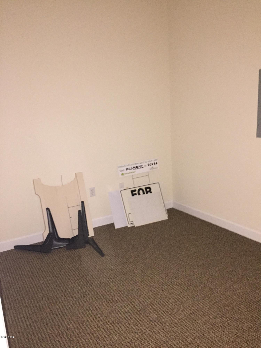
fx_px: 292
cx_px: 130
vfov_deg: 61.7
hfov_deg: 48.2
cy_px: 174
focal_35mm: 29
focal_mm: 4.15
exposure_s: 1/16
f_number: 2.2
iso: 400
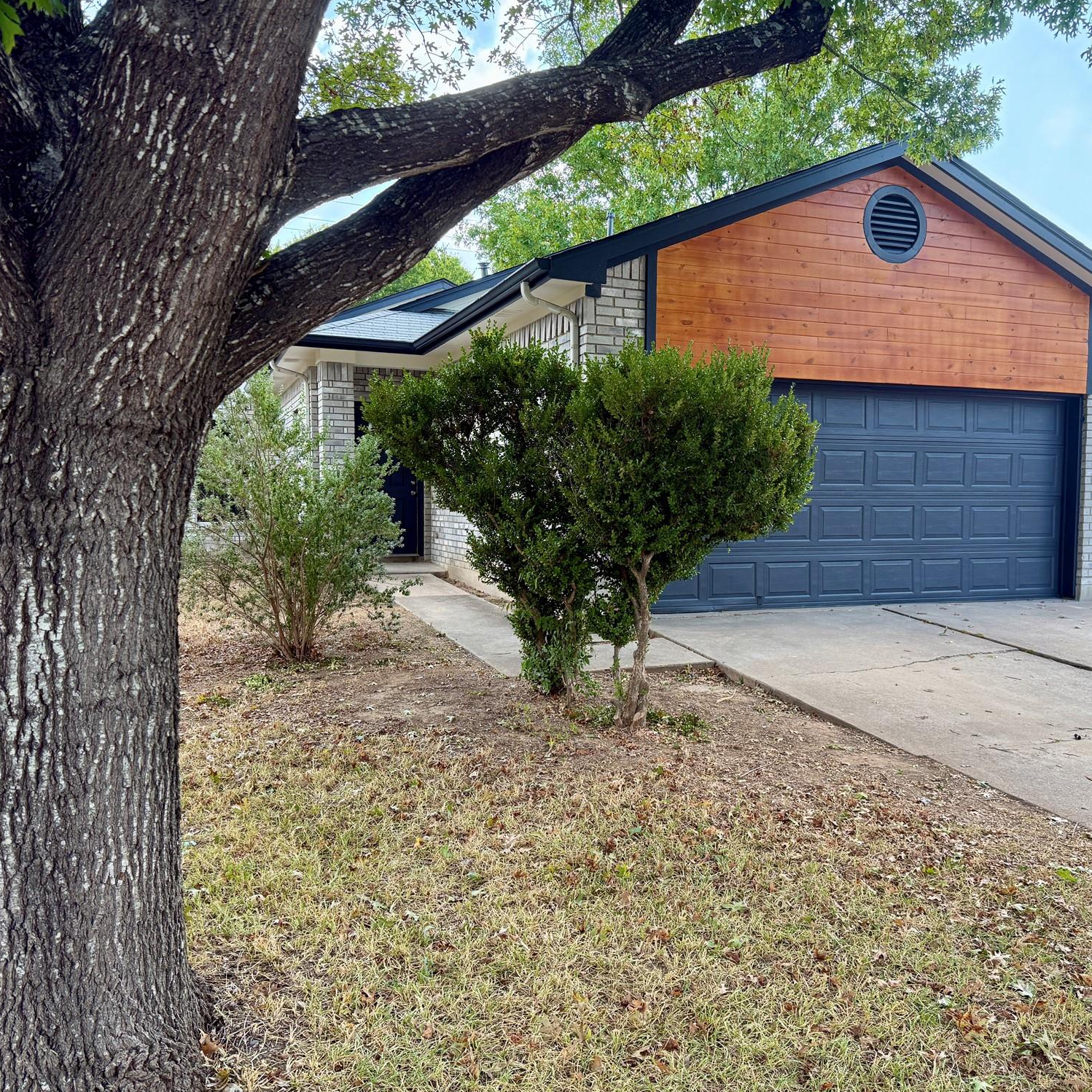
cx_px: 623
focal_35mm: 29
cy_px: 546
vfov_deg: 55.6
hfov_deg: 55.4
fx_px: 1035
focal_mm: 6.76
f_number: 1.78
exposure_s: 1/715
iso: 100
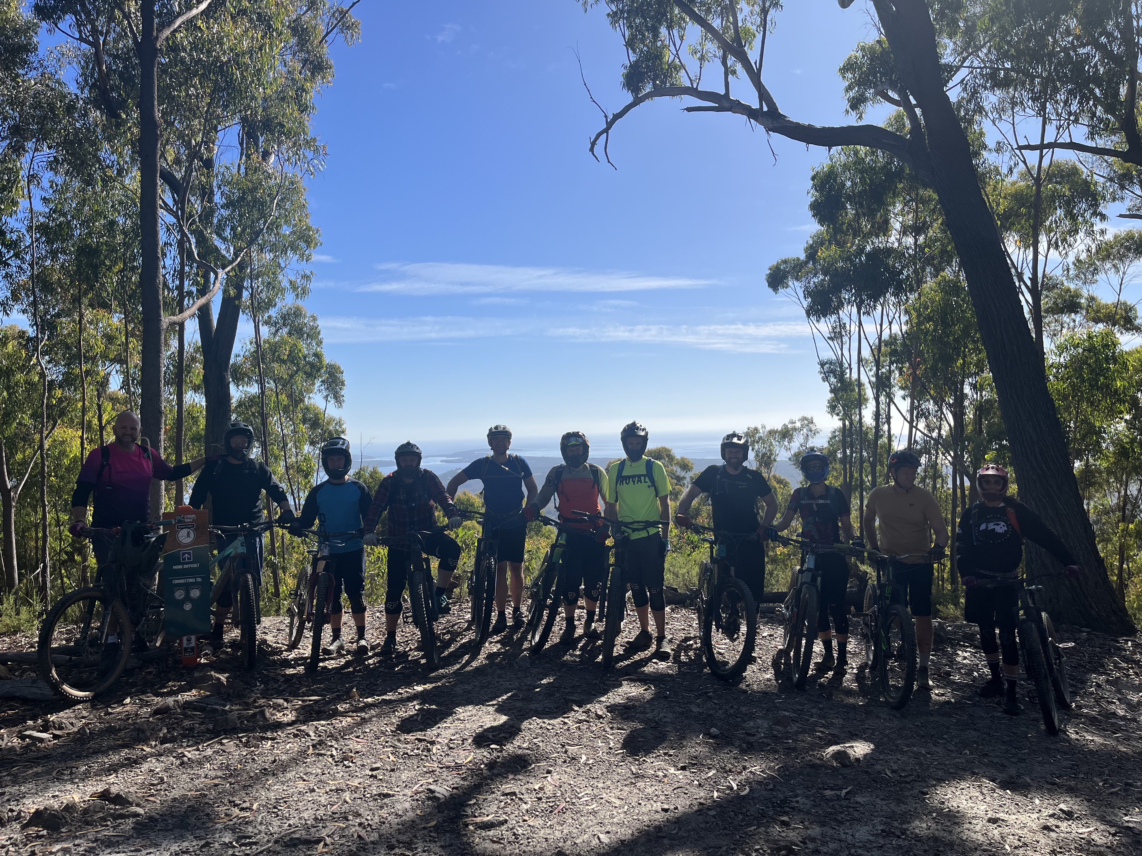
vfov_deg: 53.1
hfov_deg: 67.3
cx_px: 571
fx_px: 858
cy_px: 428
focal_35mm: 26
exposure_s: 1/5319
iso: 50
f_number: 1.6
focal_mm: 5.1
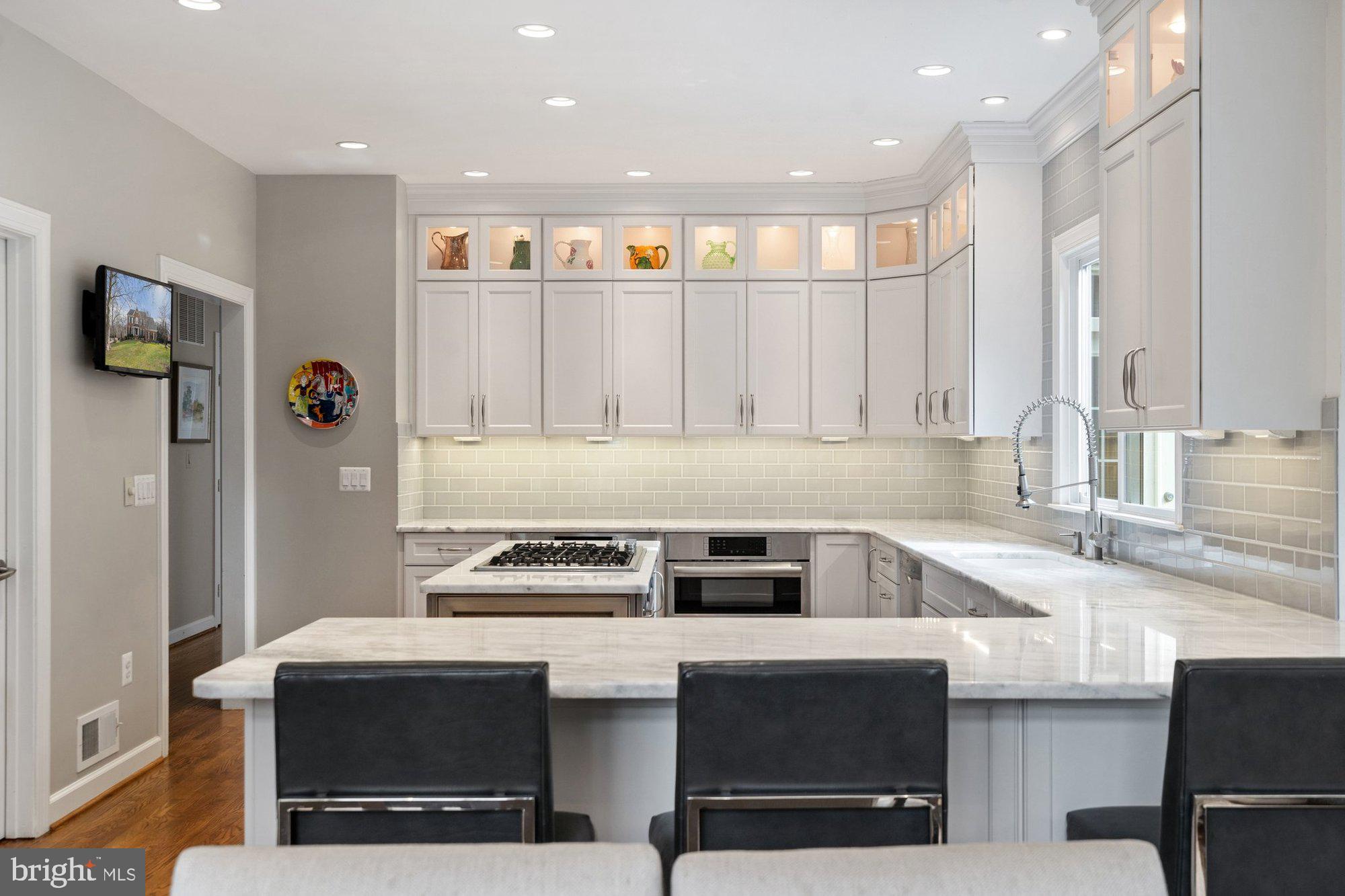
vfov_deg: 37.8
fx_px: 1307
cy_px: 448
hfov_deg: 54.4
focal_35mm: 35
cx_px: 672
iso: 500
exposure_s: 1/15
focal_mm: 35
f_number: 8
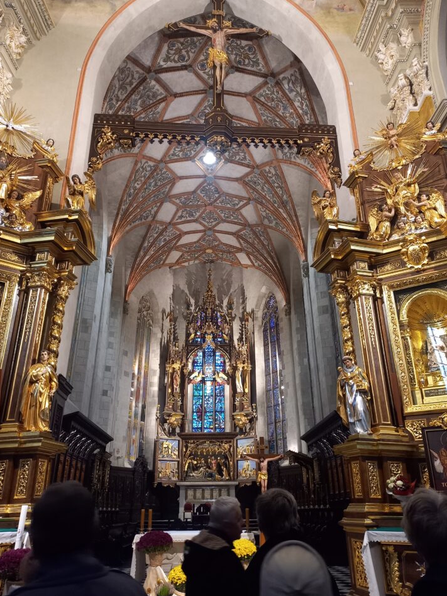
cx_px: 226
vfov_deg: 65.3
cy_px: 302
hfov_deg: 51.4
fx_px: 465
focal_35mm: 27
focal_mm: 4.65
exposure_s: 1/24
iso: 400
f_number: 1.8
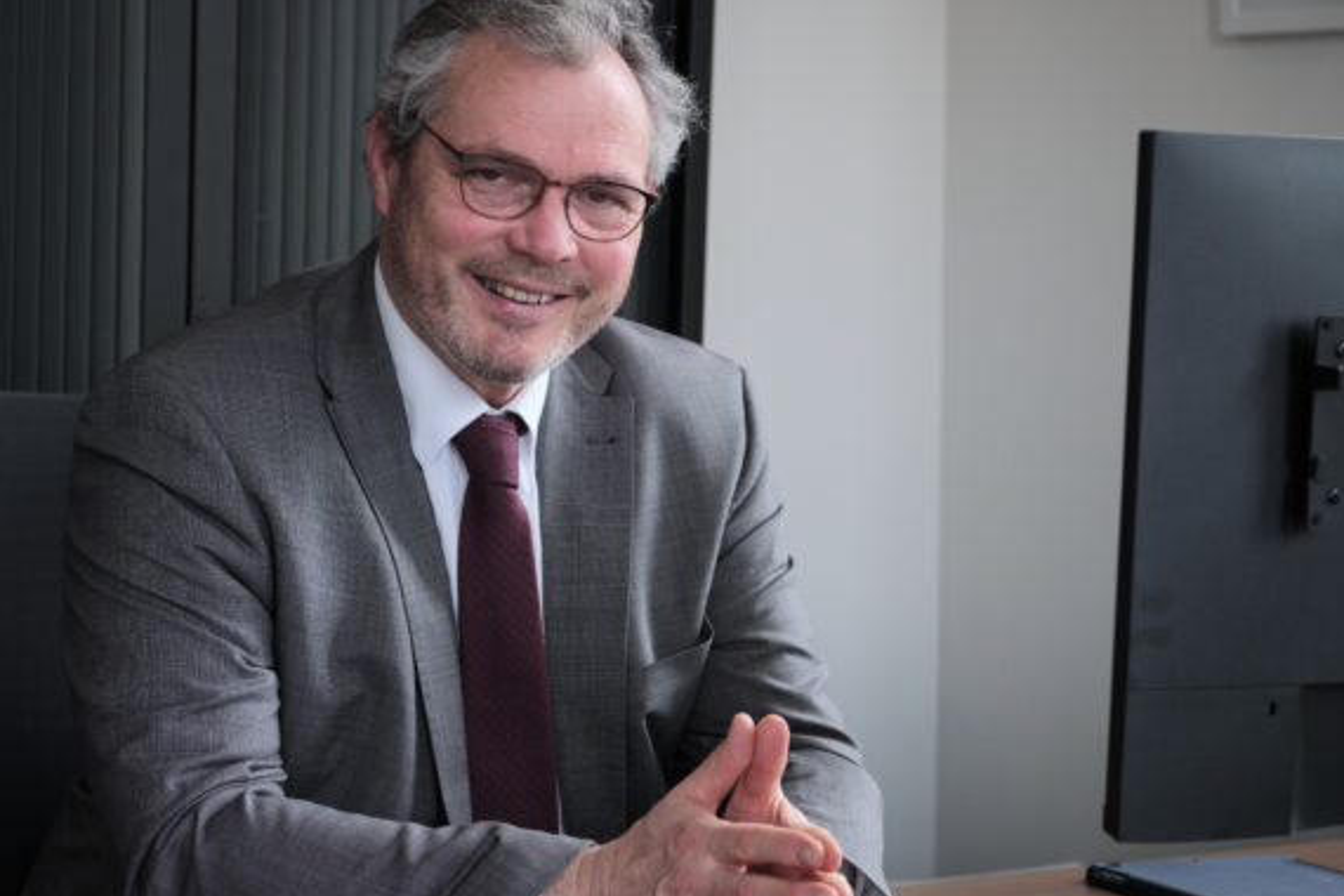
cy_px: 488
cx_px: 677
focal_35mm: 101
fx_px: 3770
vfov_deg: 13.6
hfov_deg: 20.2
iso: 400
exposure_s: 1/75
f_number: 4
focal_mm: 50
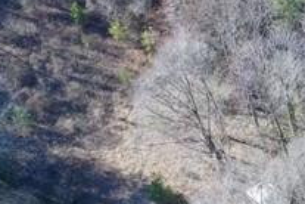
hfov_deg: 12.9
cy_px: 152
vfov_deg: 9.3
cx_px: 517
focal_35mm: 147
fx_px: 1245
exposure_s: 1/40
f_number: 8
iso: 100
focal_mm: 10.26
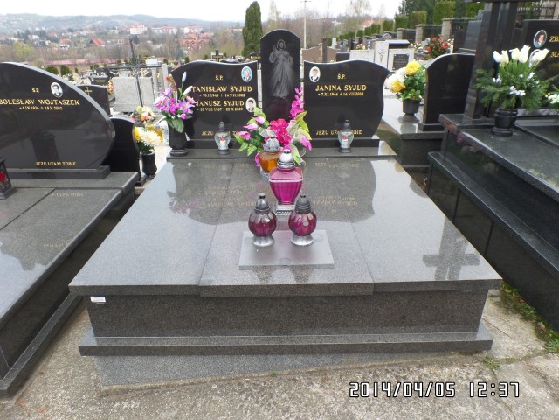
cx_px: 280
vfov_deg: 58.9
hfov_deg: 73.9
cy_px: 210
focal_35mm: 23
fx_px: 371
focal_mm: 4.1
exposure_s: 1/250
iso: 100
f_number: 3.5
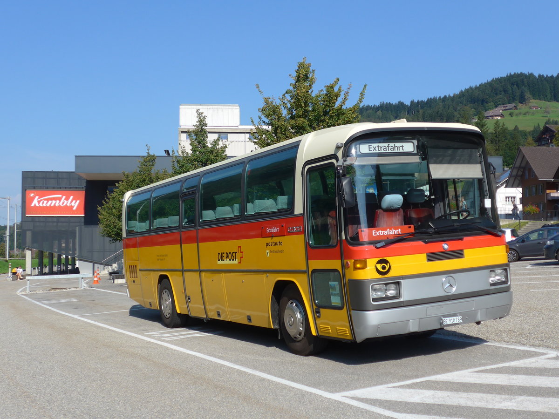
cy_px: 210
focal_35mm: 46
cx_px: 280
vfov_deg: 31.5
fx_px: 743
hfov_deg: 41.2
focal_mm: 9.5
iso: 80
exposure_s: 1/1600
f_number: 3
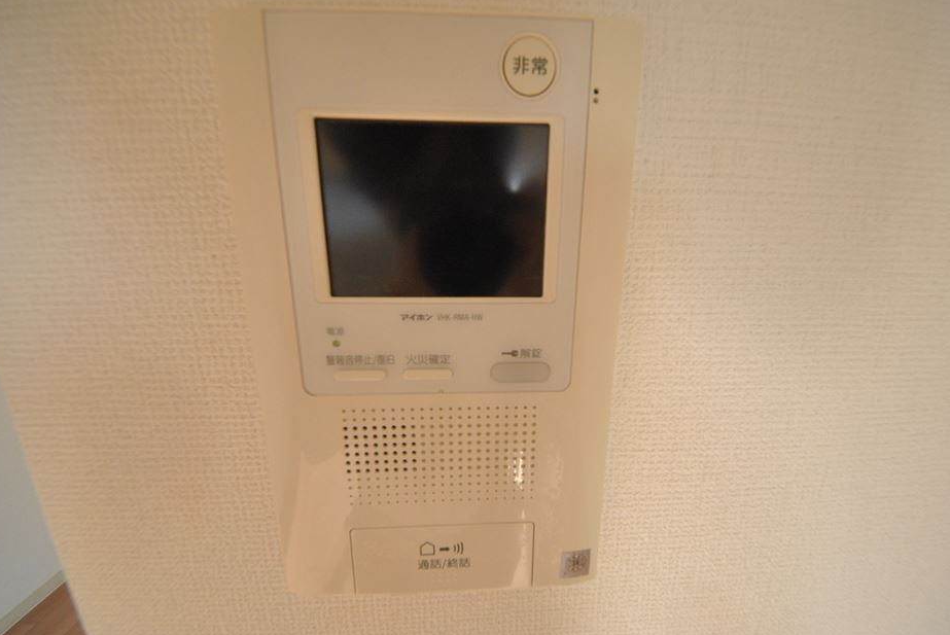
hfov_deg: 108.3
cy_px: 323
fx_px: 343
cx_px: 486
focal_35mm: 13
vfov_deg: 85.5
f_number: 8
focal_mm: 8
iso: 800
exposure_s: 1/250
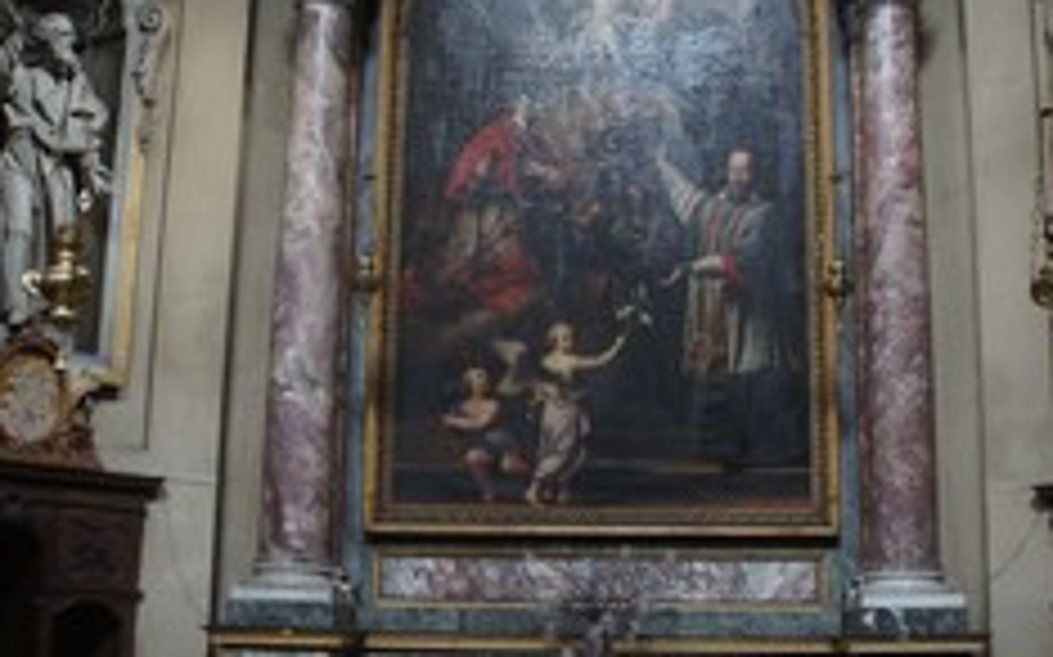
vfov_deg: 23.9
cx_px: 626
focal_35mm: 54
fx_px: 1549
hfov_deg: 37.4
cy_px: 238
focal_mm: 18
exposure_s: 1/30
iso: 1000
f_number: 3.5
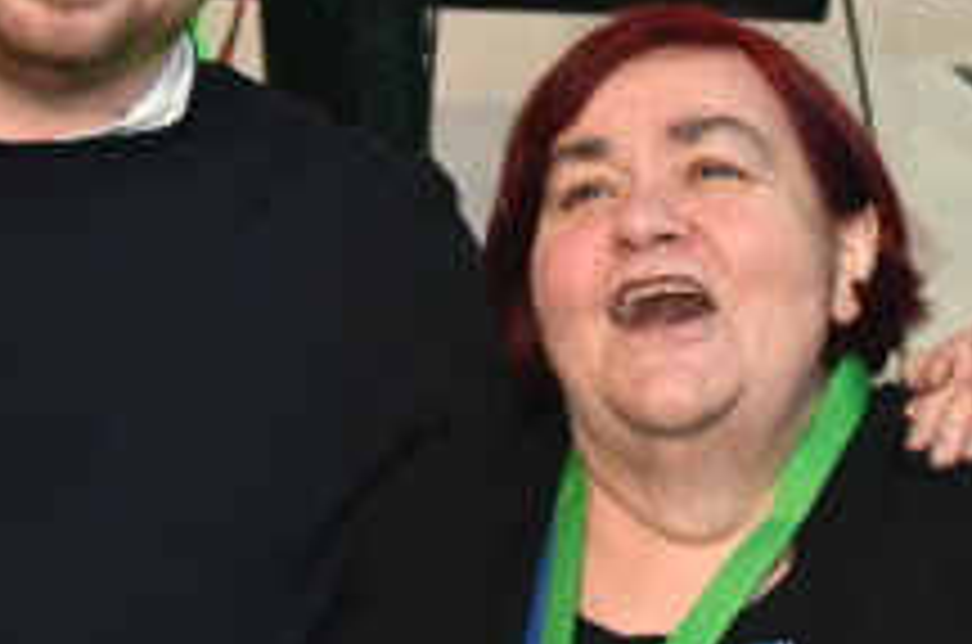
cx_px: 1134
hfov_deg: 8.3
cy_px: 903
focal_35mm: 247
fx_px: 6654
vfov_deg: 5.5
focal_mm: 52
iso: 3200
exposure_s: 1/60
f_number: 5.6
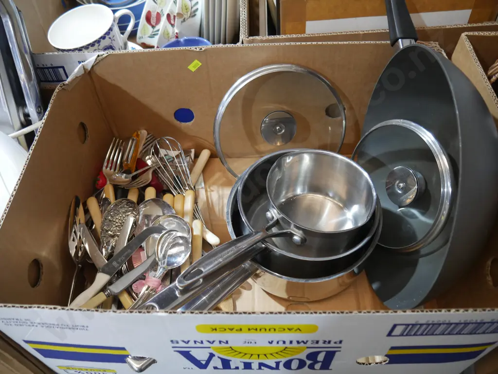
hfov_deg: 63.4
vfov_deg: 49.8
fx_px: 403
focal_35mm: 28
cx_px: 249
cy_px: 187
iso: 1000
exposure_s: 1/60
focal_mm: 14
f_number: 3.5
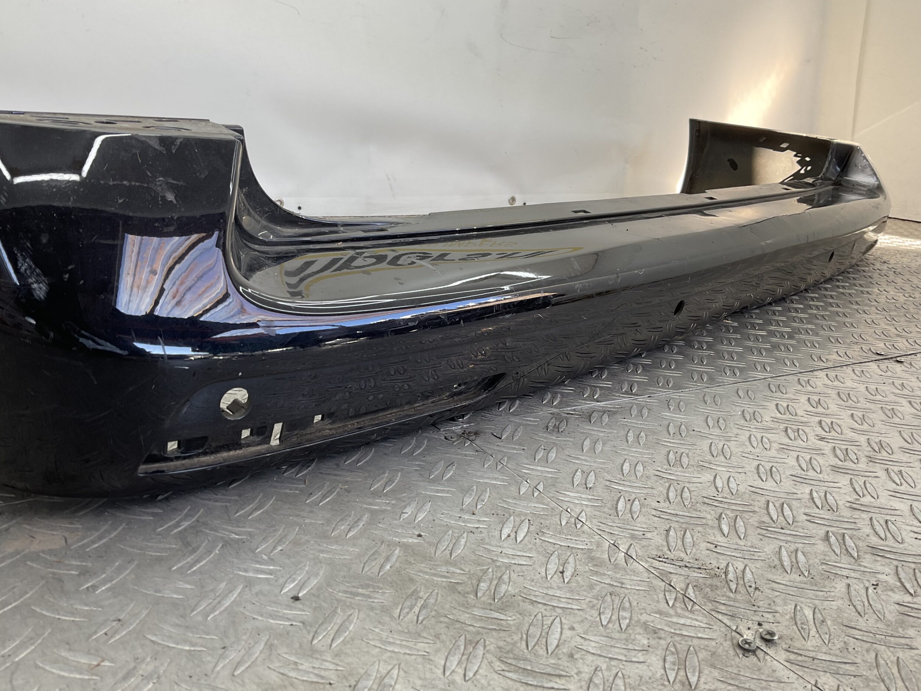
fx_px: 798
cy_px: 348
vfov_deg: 46.8
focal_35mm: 30
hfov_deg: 60.0
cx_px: 455
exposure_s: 1/120
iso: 25
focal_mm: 3
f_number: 1.8
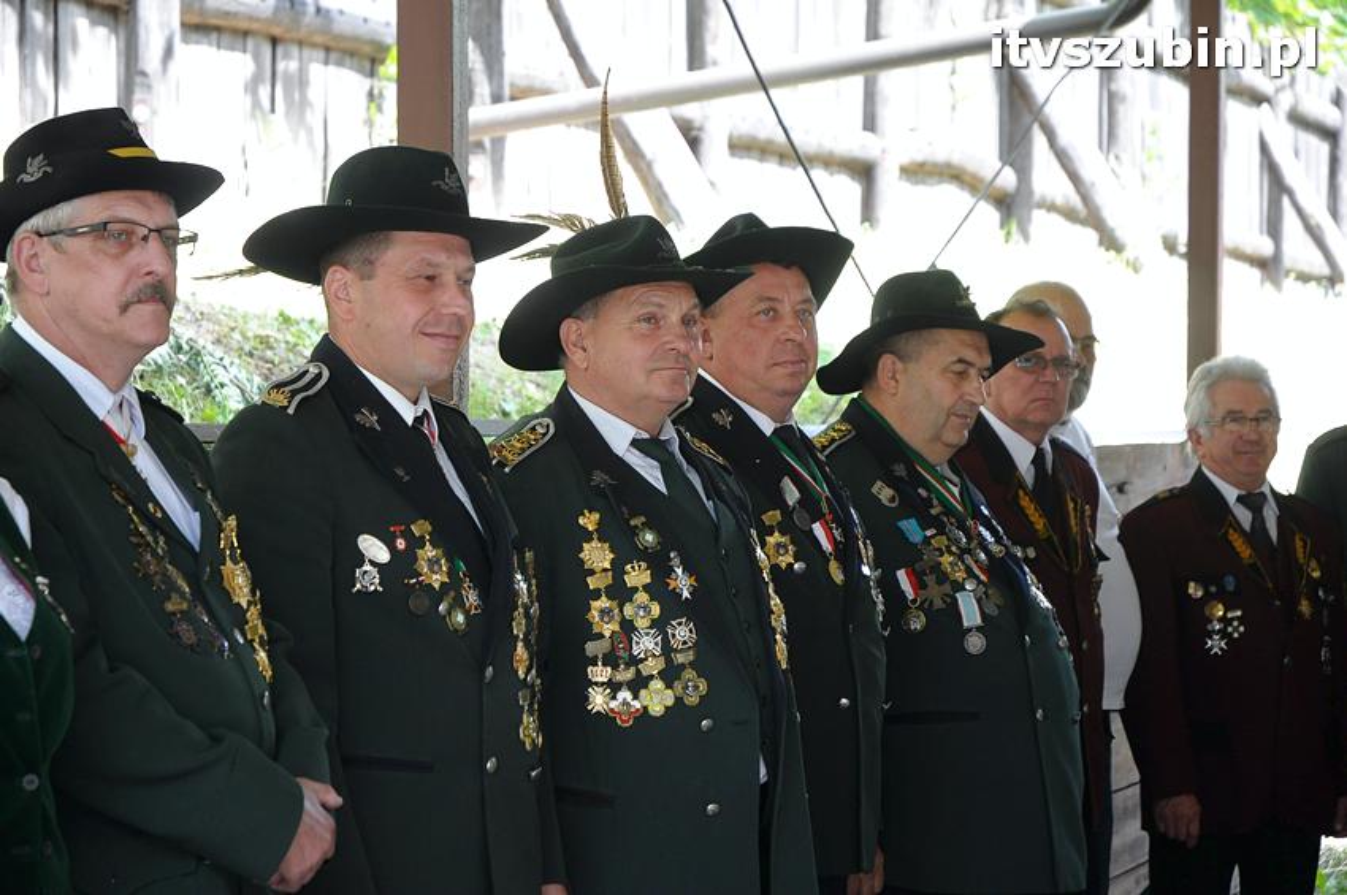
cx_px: 674
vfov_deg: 13.0
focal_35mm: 105
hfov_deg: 19.5
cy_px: 448
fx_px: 3925
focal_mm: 70
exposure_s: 1/200
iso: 800
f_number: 4.5
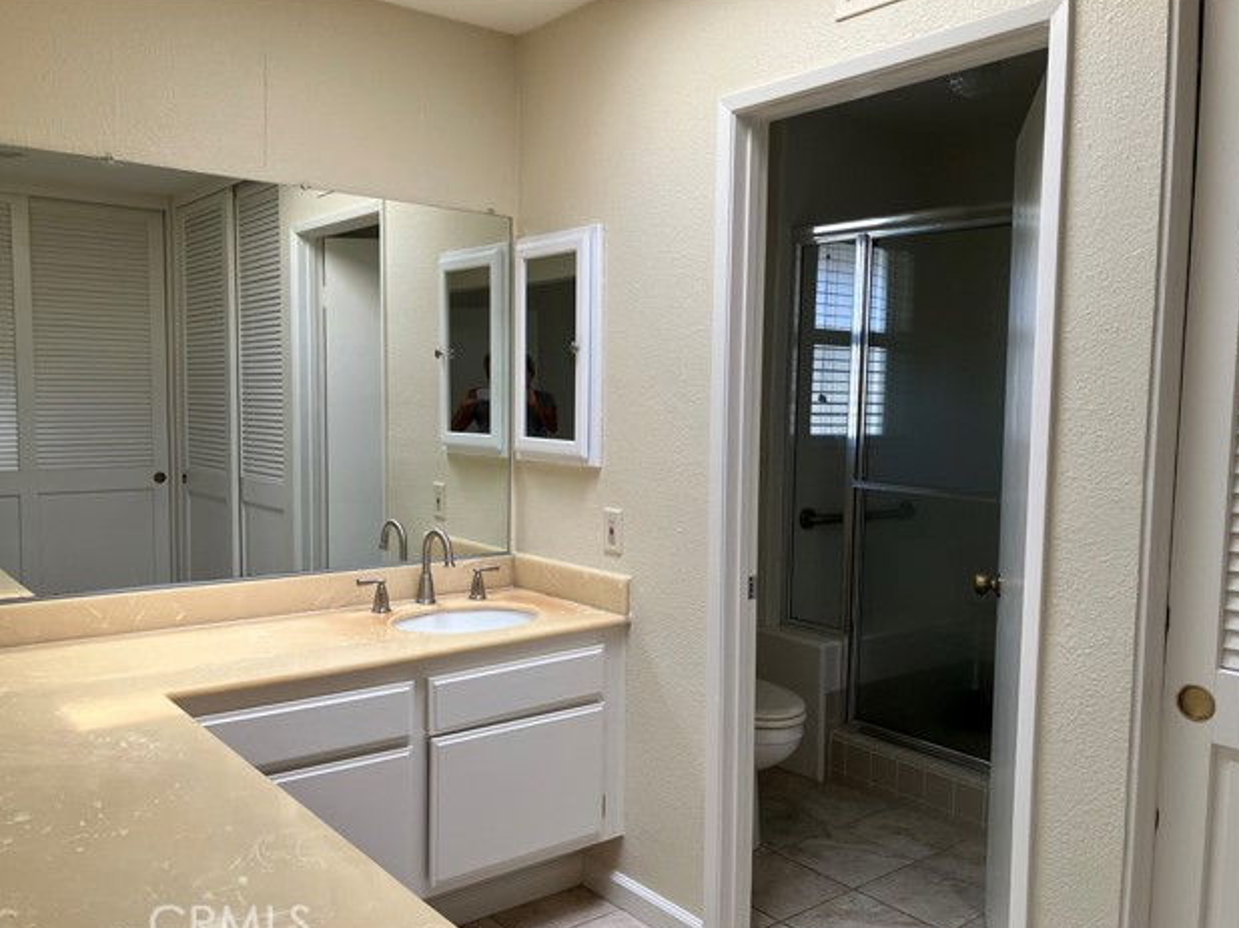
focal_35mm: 29
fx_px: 1038
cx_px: 609
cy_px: 471
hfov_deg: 61.7
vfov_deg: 48.2
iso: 64
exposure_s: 1/121
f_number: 1.8
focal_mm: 3.99
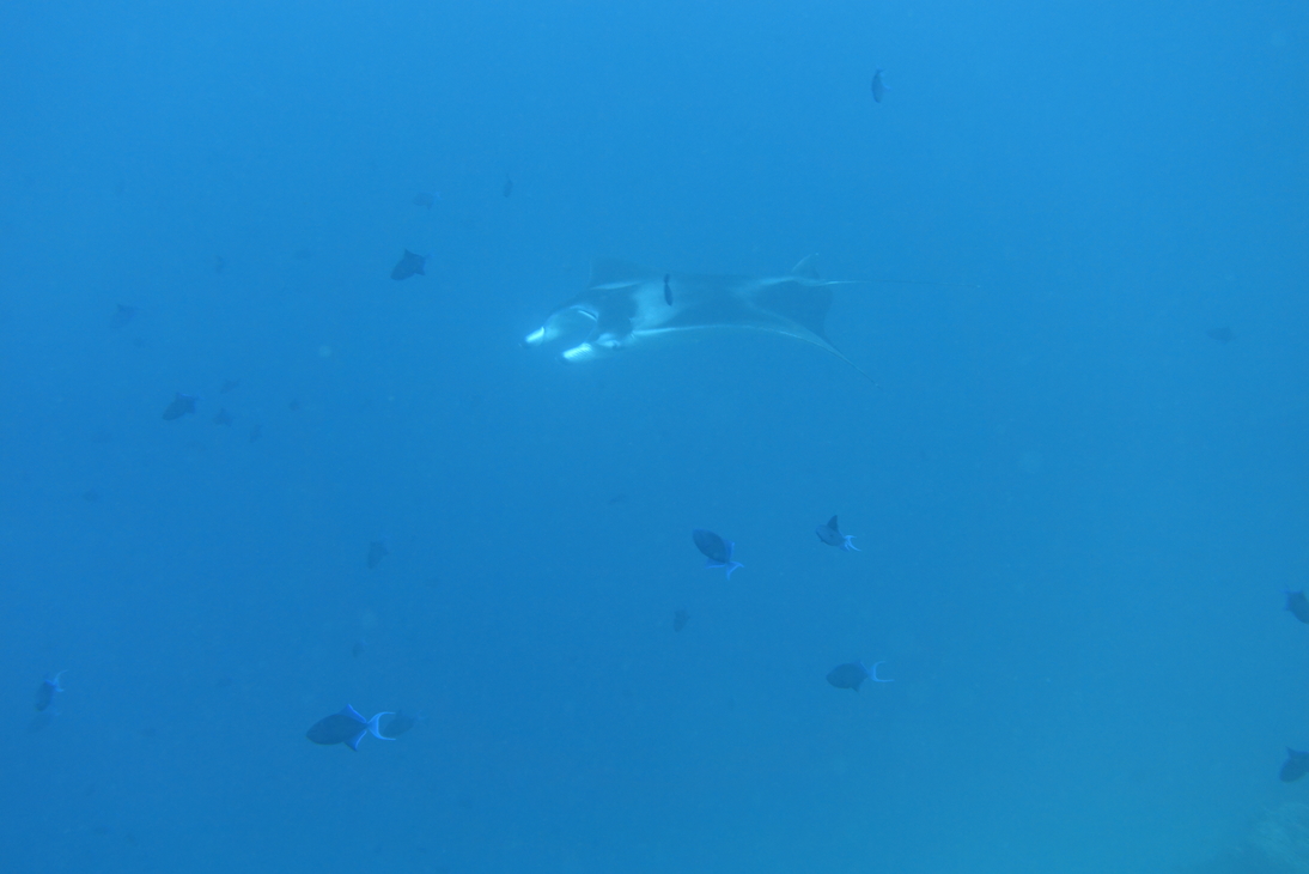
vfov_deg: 33.4
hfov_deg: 48.4
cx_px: 654
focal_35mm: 40
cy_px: 437
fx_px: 1455
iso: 125
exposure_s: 1/80
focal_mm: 14.7
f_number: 3.5
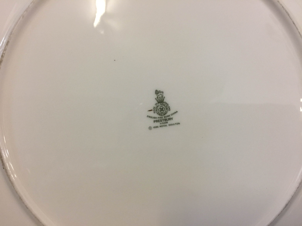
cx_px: 151
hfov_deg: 61.7
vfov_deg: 48.2
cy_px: 113
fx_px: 253
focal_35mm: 29
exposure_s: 1/17
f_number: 2.2
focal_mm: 4.15
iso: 50
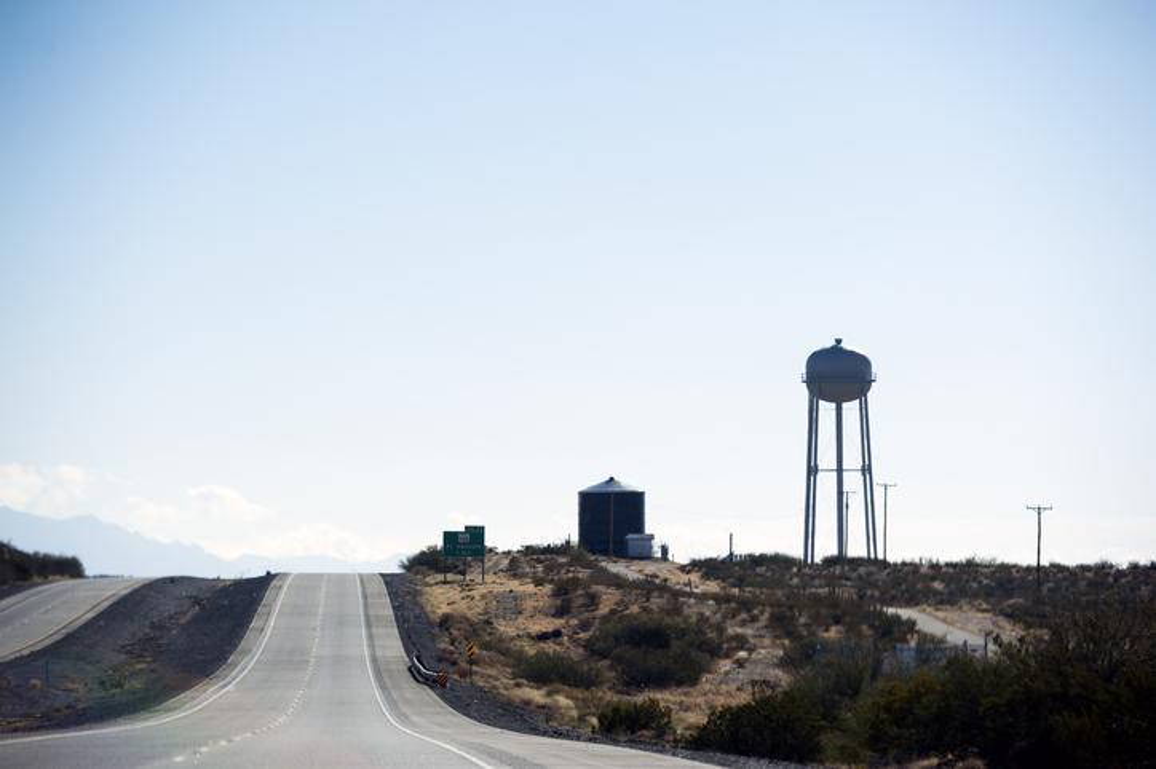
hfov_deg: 12.5
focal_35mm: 165
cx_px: 578
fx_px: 5296
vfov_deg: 8.3
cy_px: 384
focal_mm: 165
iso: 400
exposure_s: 1/8000
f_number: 5.6
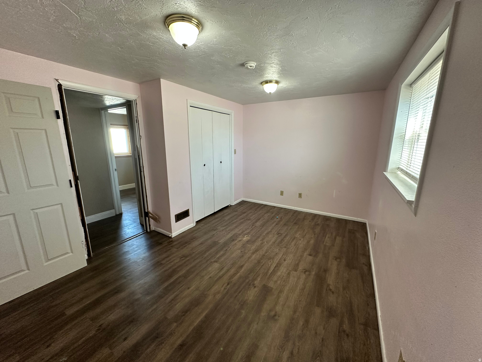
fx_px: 195
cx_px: 241
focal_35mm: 14
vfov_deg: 85.7
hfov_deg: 102.1
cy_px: 181
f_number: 2.2
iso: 250
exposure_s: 1/120
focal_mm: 2.22
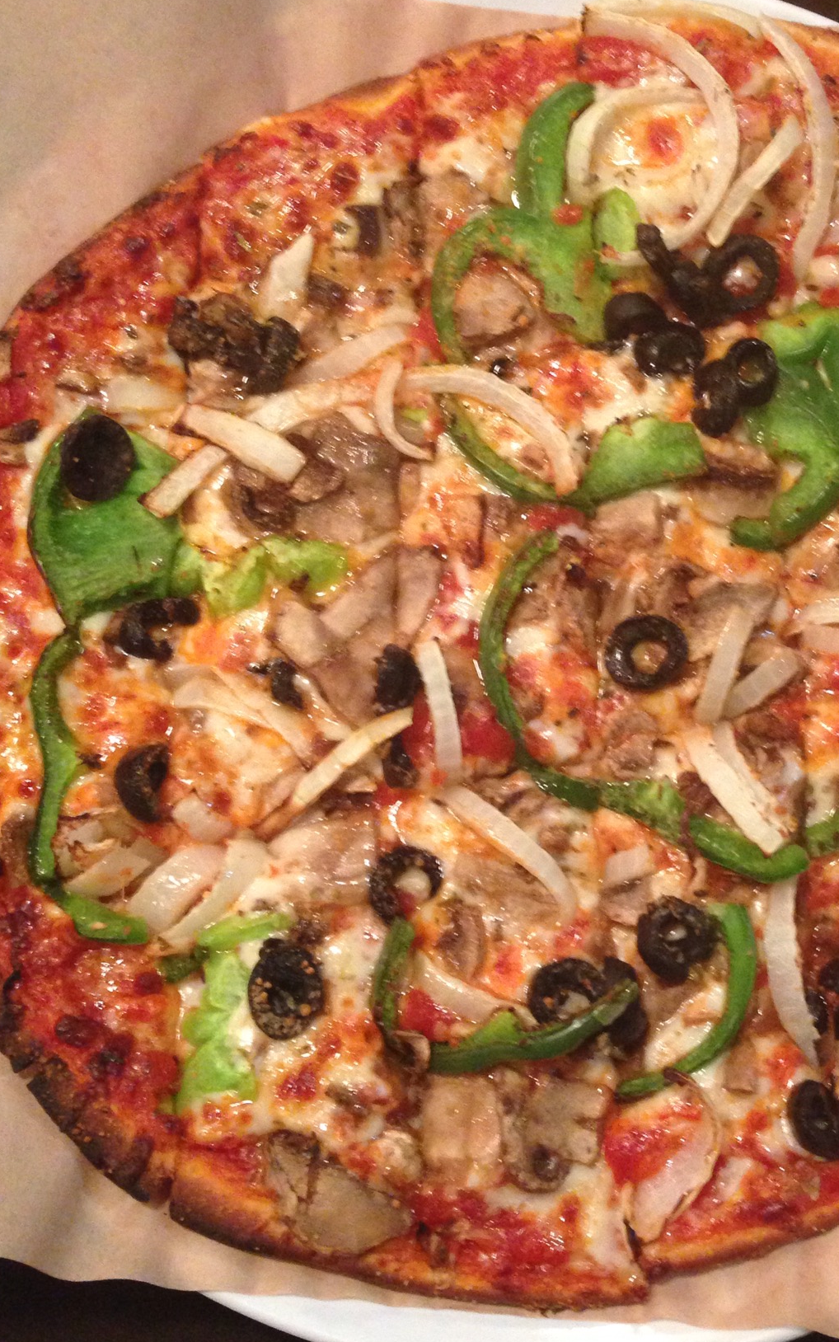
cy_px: 608
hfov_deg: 28.9
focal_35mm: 44
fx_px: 1609
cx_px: 585
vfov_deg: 45.2
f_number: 2.4
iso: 320
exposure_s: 1/15
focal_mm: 4.12
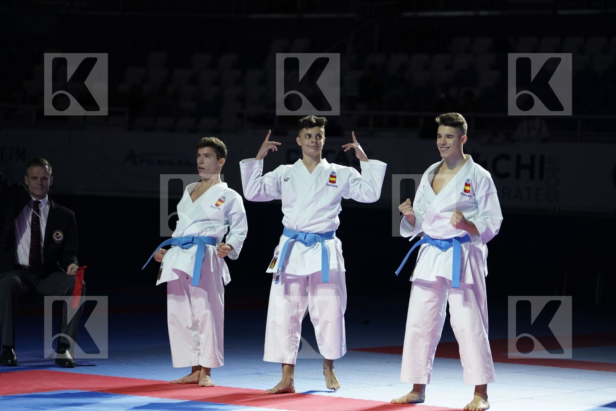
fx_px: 1968
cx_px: 308
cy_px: 206
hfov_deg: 17.8
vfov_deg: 11.9
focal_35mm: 115
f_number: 2.8
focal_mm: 115
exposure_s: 1/500
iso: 1250
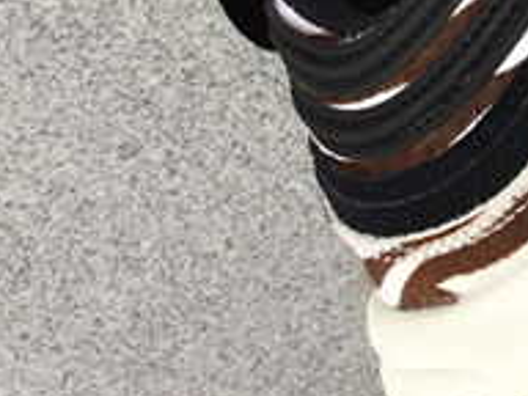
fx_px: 2212
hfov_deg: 12.5
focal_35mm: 145
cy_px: -199
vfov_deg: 9.9
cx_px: 916
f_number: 2.4
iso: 25
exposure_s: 1/50
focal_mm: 3.3
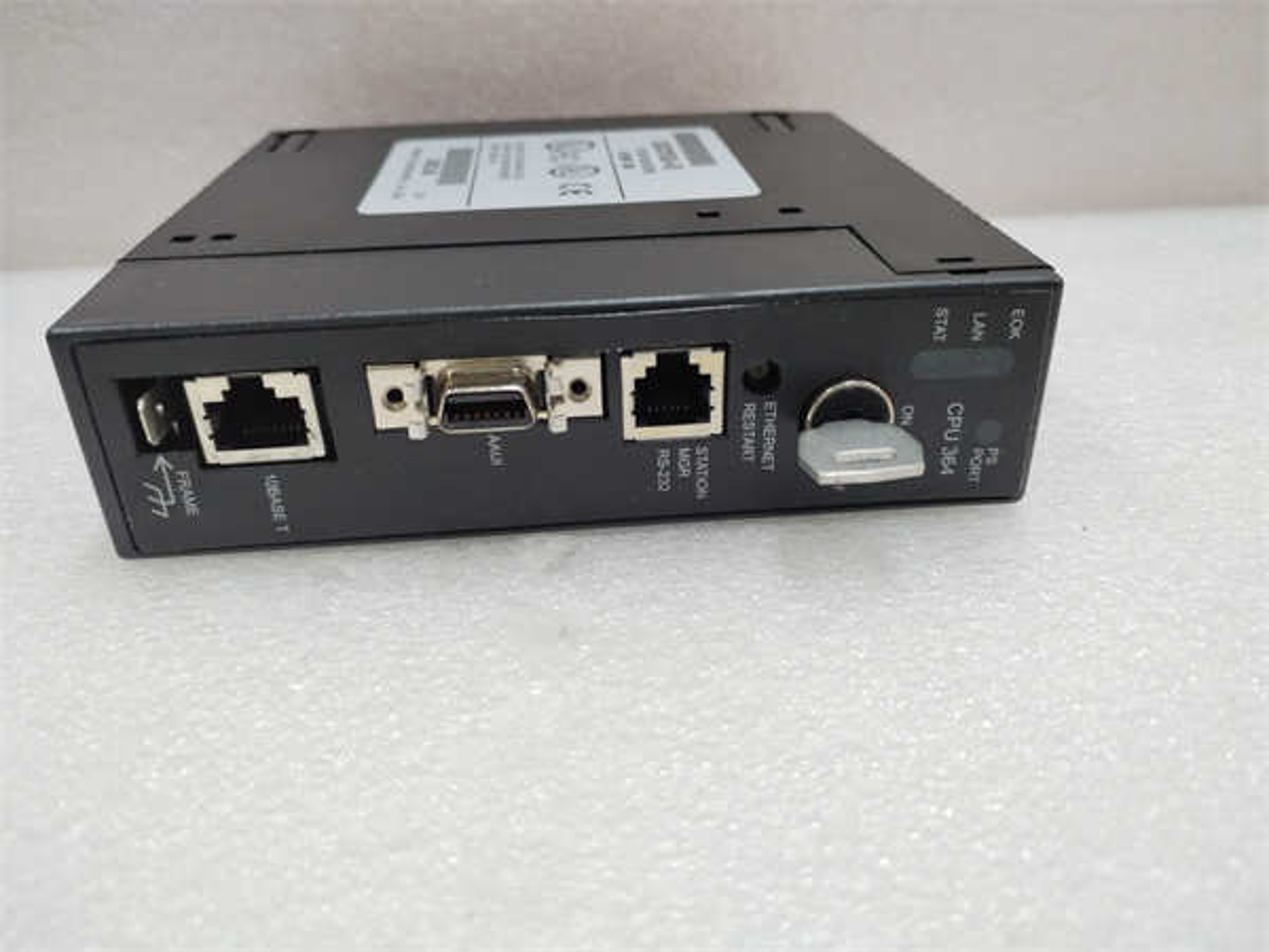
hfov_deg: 67.3
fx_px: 953
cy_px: 476
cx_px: 634
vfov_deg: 53.1
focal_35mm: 26
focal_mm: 4.75
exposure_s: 1/50
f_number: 1.8
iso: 320
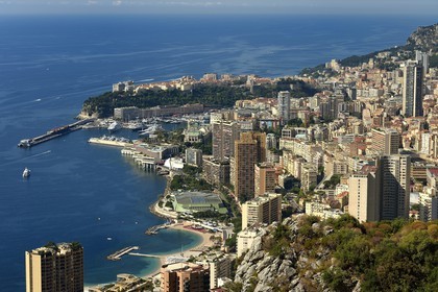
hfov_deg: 23.9
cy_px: 146
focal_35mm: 85
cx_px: 219
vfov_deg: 16.1
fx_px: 1034
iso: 200
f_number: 8
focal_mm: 85
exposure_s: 1/500
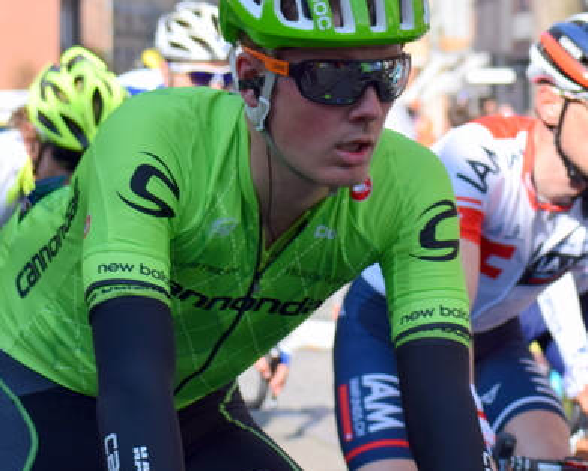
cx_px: 289
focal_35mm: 119
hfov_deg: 16.2
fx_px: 2067
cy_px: 318
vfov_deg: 13.0
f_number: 6.3
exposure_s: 1/1600
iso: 400
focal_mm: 55
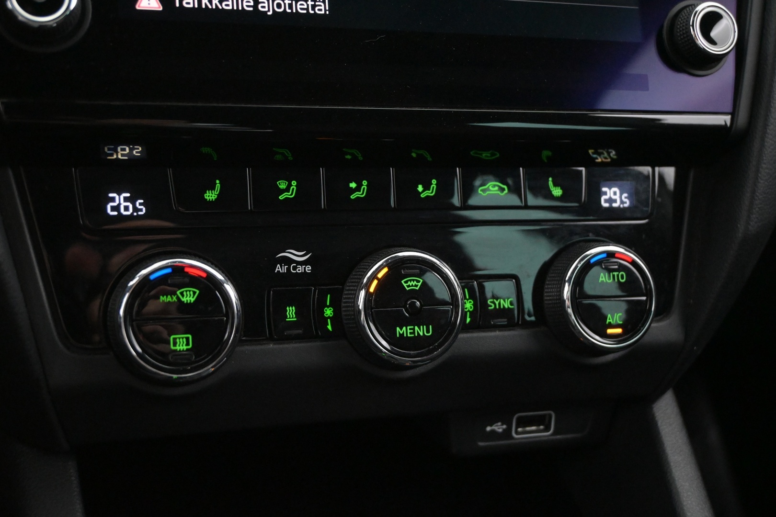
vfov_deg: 29.9
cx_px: 388
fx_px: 970
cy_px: 258
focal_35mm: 45
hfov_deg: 43.6
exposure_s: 1/50
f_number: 4.8
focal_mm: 30
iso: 7200
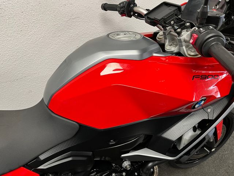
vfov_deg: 53.1
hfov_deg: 67.3
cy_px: 88
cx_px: 117
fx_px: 176
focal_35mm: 26
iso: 100
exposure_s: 1/50
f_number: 1.6
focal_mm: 5.1
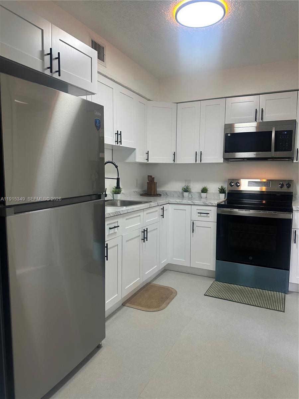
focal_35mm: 24
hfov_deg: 56.8
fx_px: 276
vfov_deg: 71.6
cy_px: 200
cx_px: 150
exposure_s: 1/120
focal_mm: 6.86
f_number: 1.78
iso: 100
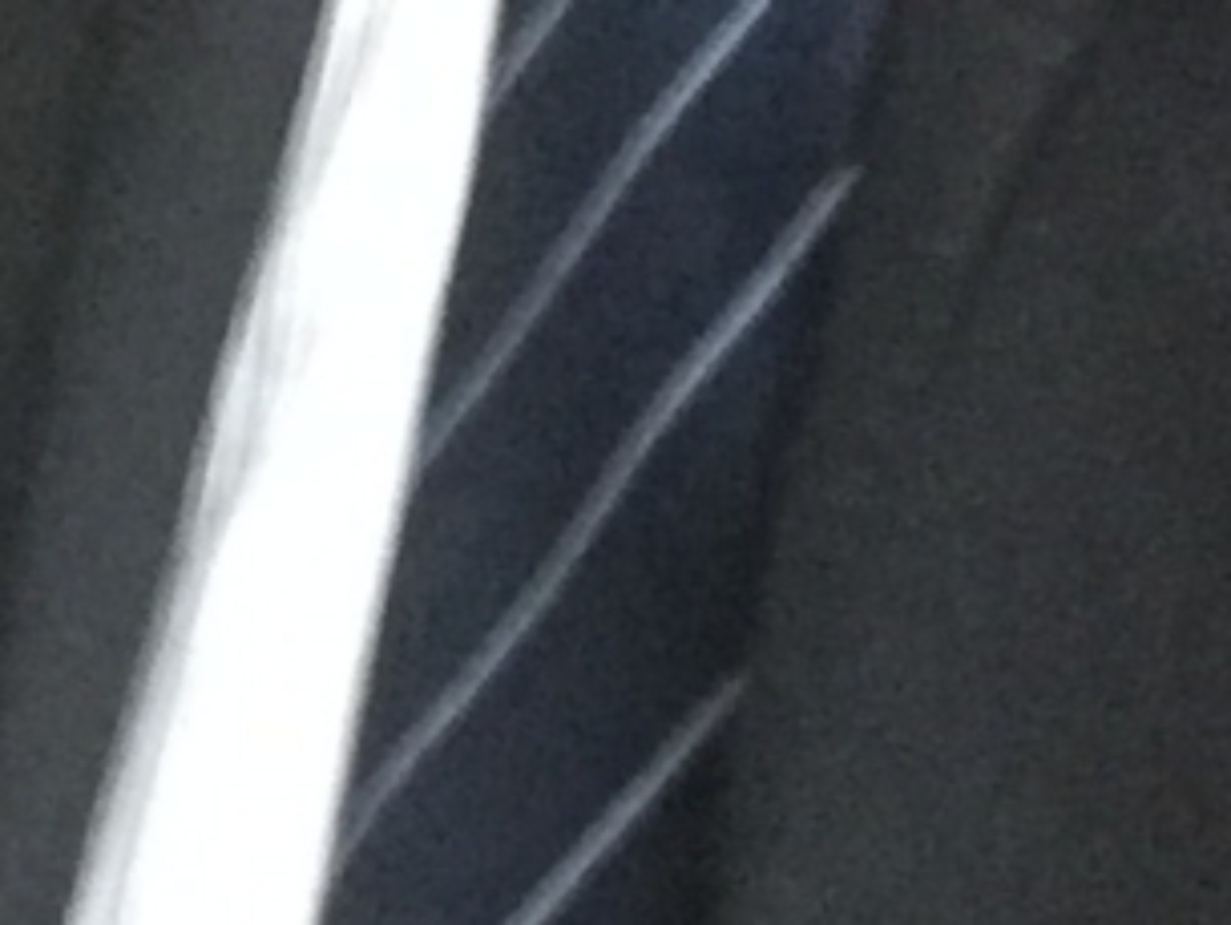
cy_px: 170
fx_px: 3700
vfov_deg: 14.2
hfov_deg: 18.9
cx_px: 505
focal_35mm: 104
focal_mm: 2.65
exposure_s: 1/15
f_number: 2.2
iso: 800
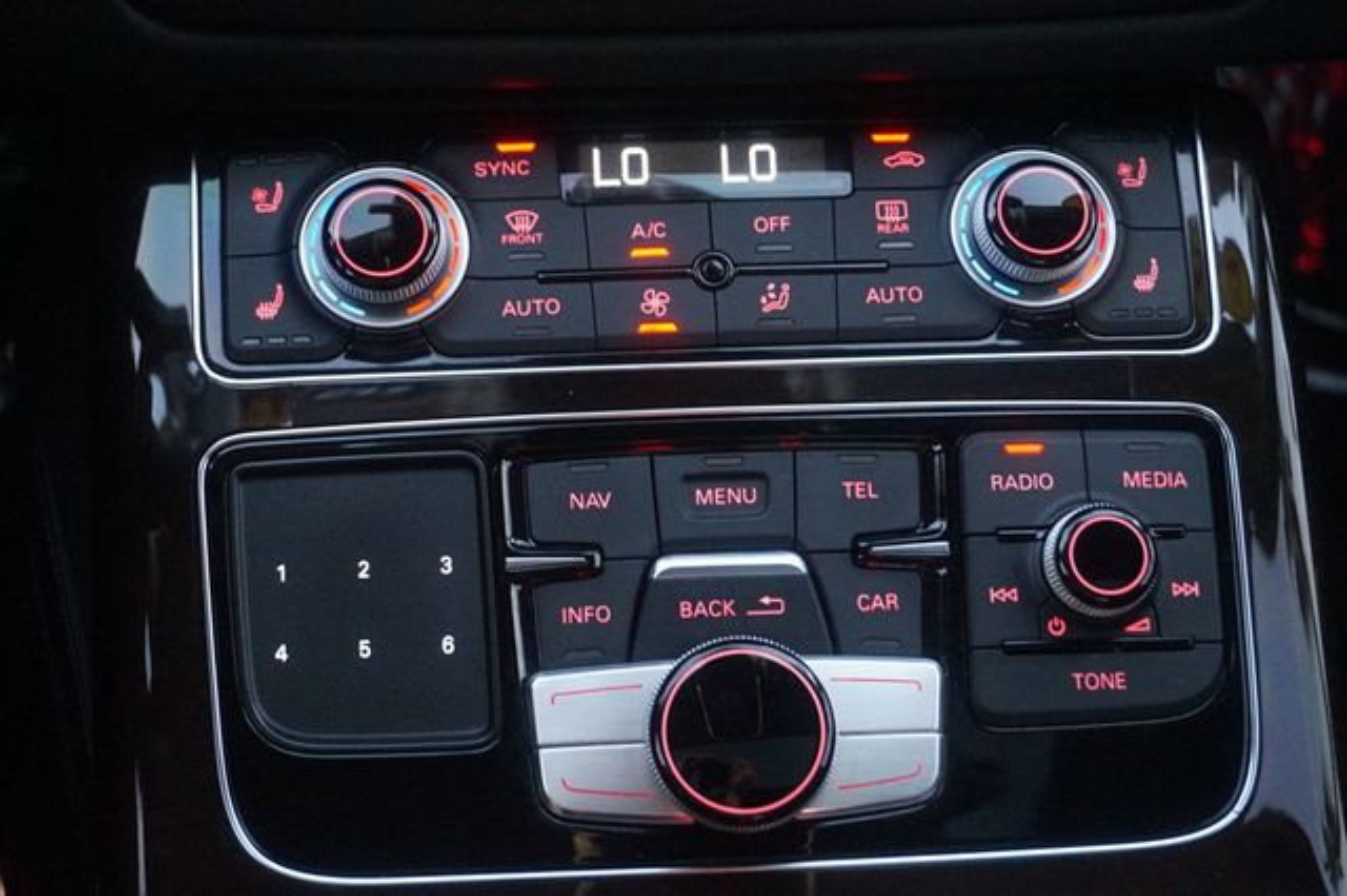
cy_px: 448
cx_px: 674
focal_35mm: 54
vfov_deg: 25.0
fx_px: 2019
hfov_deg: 36.9
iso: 3200
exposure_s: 1/40
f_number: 5.6
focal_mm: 36
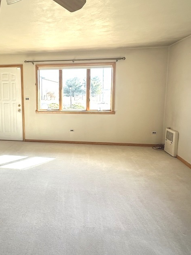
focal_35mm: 24
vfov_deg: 71.3
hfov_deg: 55.1
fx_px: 176
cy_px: 112
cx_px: 57
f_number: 2.2
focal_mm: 2.22
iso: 40
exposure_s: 1/192
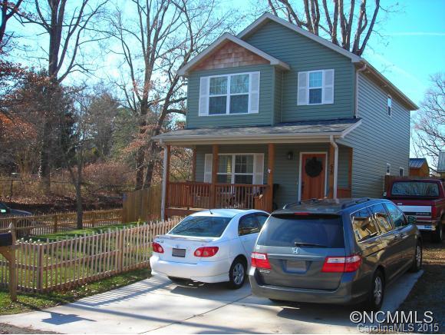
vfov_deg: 37.8
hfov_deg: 48.9
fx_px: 489
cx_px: 222
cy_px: 168
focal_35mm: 38
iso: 50
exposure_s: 1/221
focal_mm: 6.3
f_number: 3.2
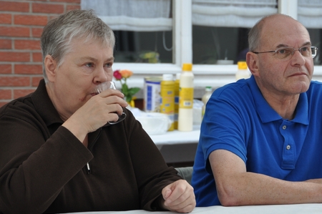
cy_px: 94
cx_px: 175
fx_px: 1251
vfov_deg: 9.8
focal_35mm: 140
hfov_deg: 14.7
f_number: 5.6
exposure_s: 1/125
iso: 200
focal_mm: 70
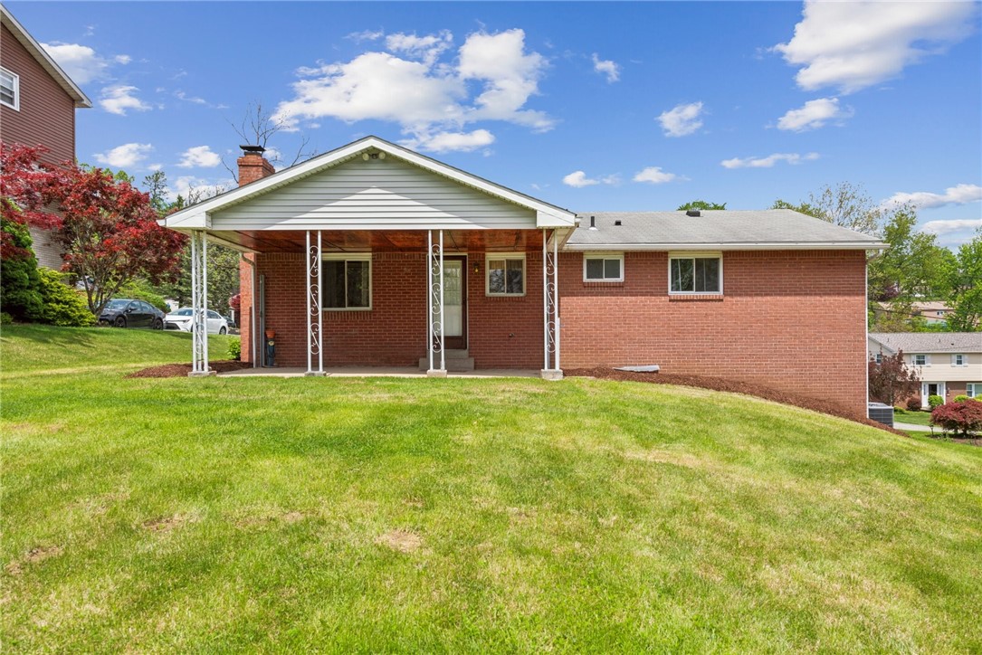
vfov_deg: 53.2
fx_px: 655
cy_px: 328
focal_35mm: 24
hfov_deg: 73.7
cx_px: 491
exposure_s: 1/400
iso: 50
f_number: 11
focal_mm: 24
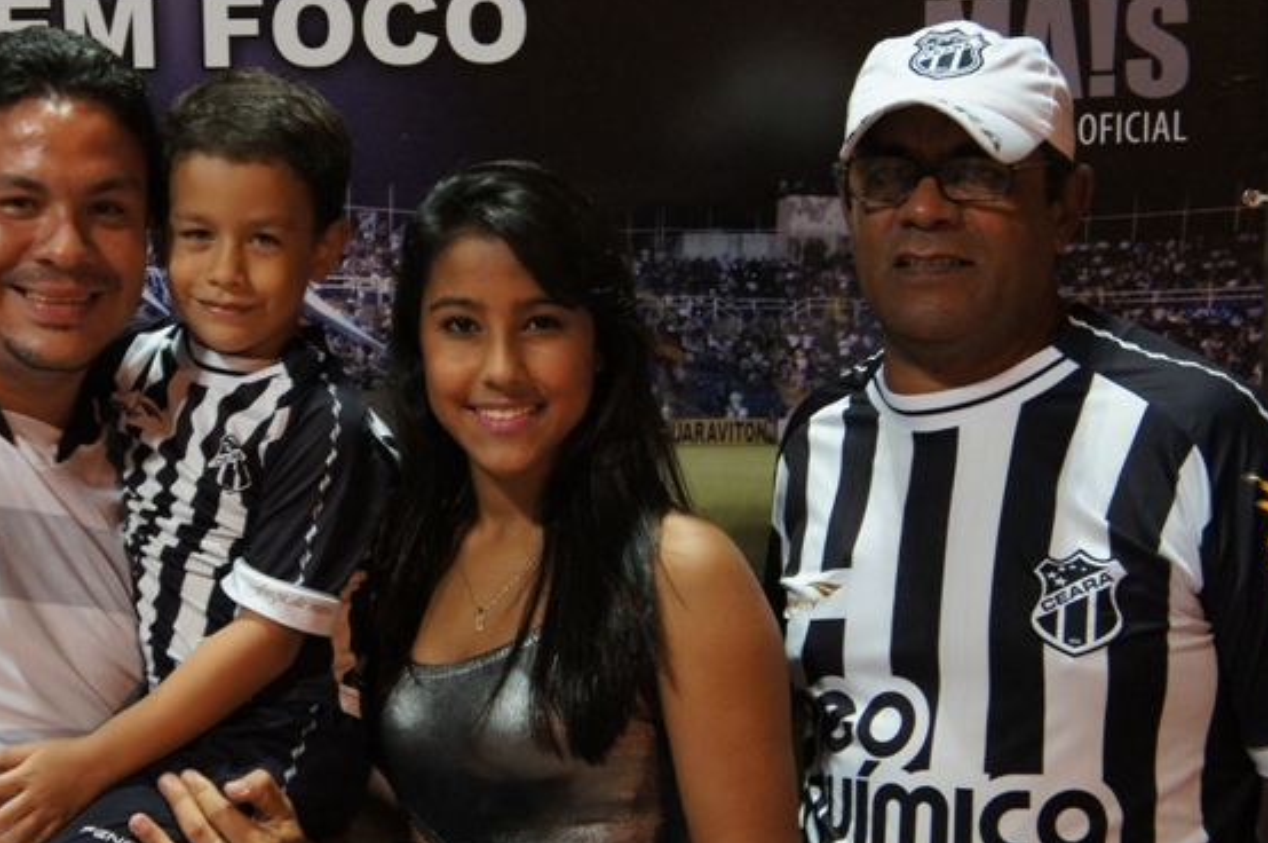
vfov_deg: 17.4
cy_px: 448
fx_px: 2744
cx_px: 417
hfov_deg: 25.9
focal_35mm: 78
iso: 1600
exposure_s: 1/30
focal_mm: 36
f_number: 4.5
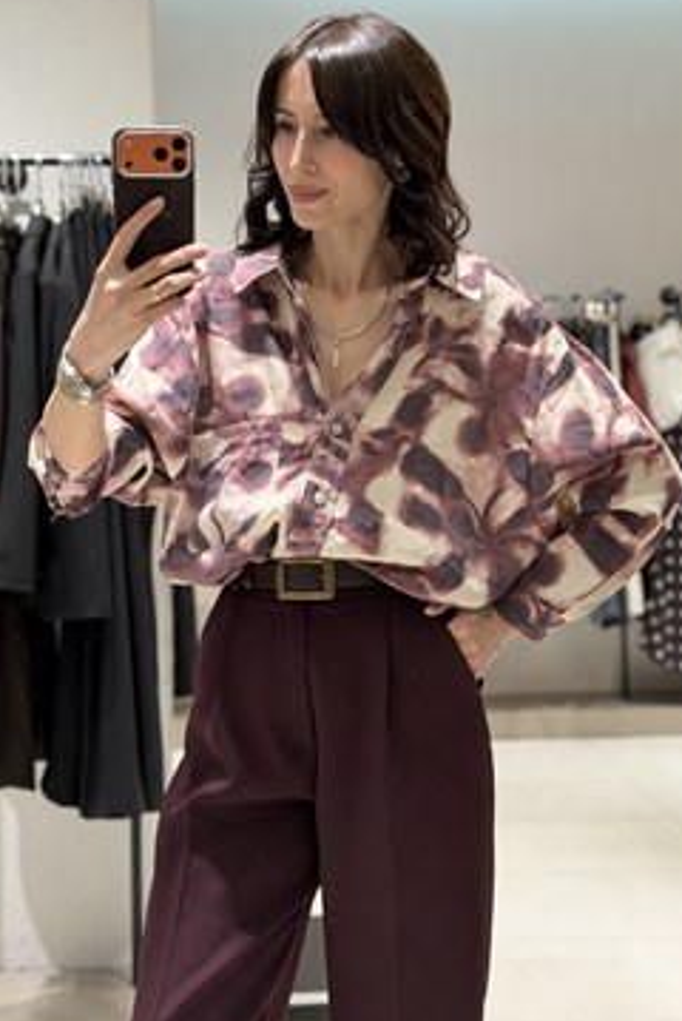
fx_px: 1758
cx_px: 337
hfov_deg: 22.0
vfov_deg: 32.3
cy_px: 410
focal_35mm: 62
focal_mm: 6.76
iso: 64
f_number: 1.78
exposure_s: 1/50
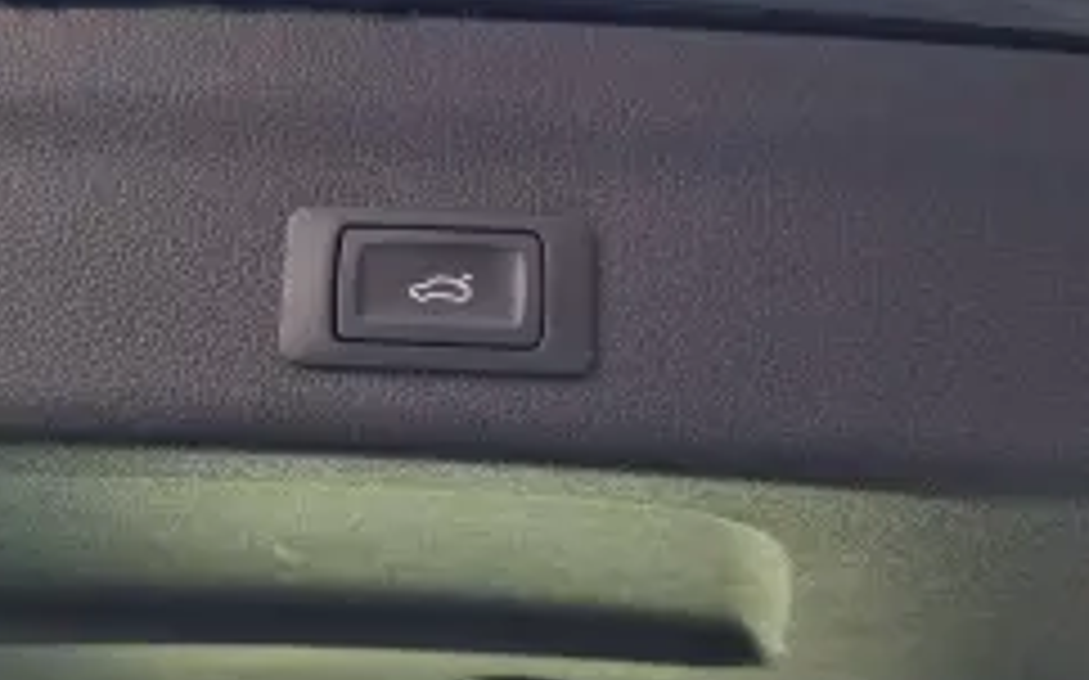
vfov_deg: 30.9
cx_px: 418
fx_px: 1216
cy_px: 203
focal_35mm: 41
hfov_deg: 47.9
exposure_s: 1/100
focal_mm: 5.4
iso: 64
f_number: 1.8
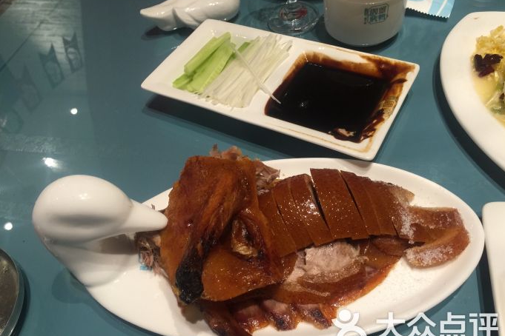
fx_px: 435
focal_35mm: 31
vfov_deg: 42.3
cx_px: 258
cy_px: 171
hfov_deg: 60.3
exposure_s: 1/33
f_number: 2.2
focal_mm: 4.15
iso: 64
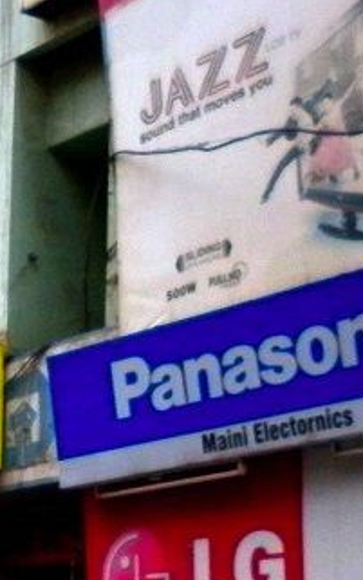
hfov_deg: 10.8
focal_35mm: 111
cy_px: 504
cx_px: -349
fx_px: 1755
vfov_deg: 18.5
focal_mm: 5
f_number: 2.8
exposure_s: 1/500
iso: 160
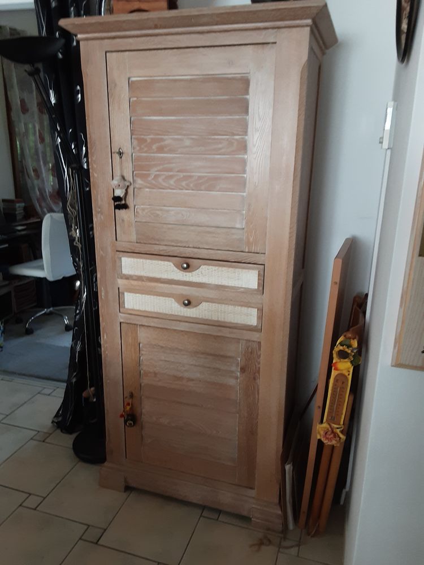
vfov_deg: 63.4
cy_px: 282
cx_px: 212
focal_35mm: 28
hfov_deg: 49.7
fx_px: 457
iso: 125
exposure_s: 1/33
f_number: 1.9
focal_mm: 2.9
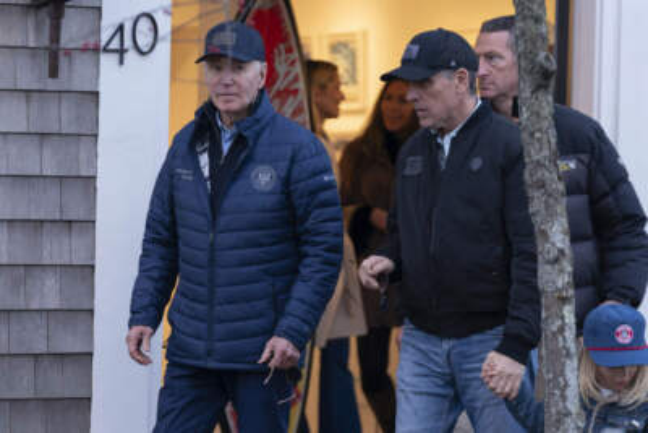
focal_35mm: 167
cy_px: 216
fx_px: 3007
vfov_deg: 8.2
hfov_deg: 12.3
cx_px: 324
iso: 800
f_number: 3.5
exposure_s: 1/400
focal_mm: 167
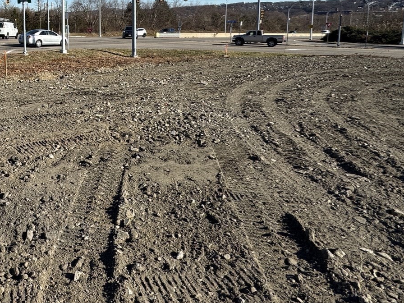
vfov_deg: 42.7
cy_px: 73
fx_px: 373
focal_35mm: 32
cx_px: 61
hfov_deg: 51.8
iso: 40
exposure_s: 1/2028
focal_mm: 2.22
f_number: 2.2
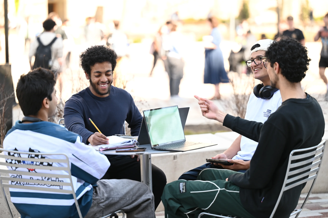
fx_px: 1001
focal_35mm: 110
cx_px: 164
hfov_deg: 18.6
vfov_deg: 12.4
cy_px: 109
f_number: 2.8
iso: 320
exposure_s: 1/500
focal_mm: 110
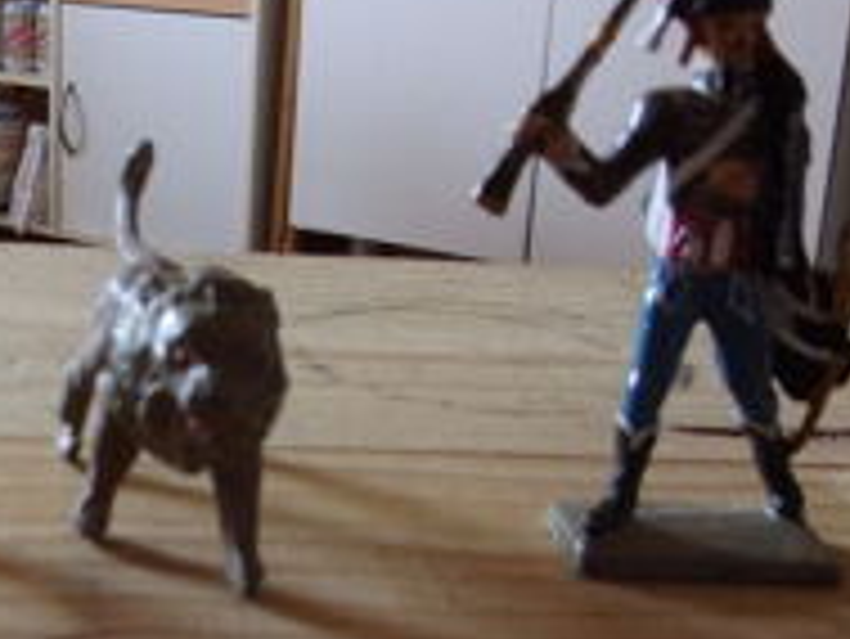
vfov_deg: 20.6
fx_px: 1745
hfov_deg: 27.2
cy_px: 490
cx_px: 261
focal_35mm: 71
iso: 187
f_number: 3.9
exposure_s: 1/34
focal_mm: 5.1
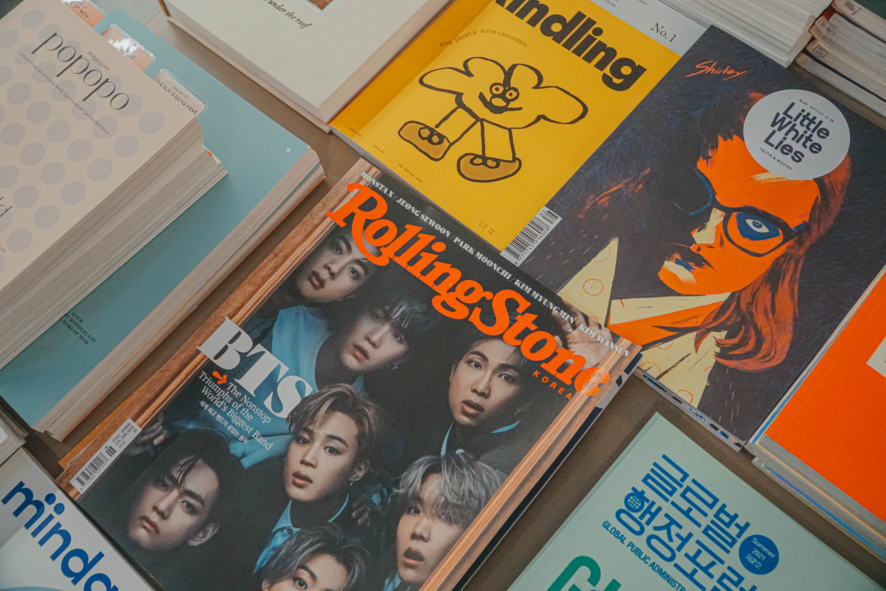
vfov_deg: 36.9
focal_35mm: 36
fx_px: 886
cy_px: 296
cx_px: 443
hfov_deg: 53.1
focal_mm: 24
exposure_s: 1/160
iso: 6400
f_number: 4
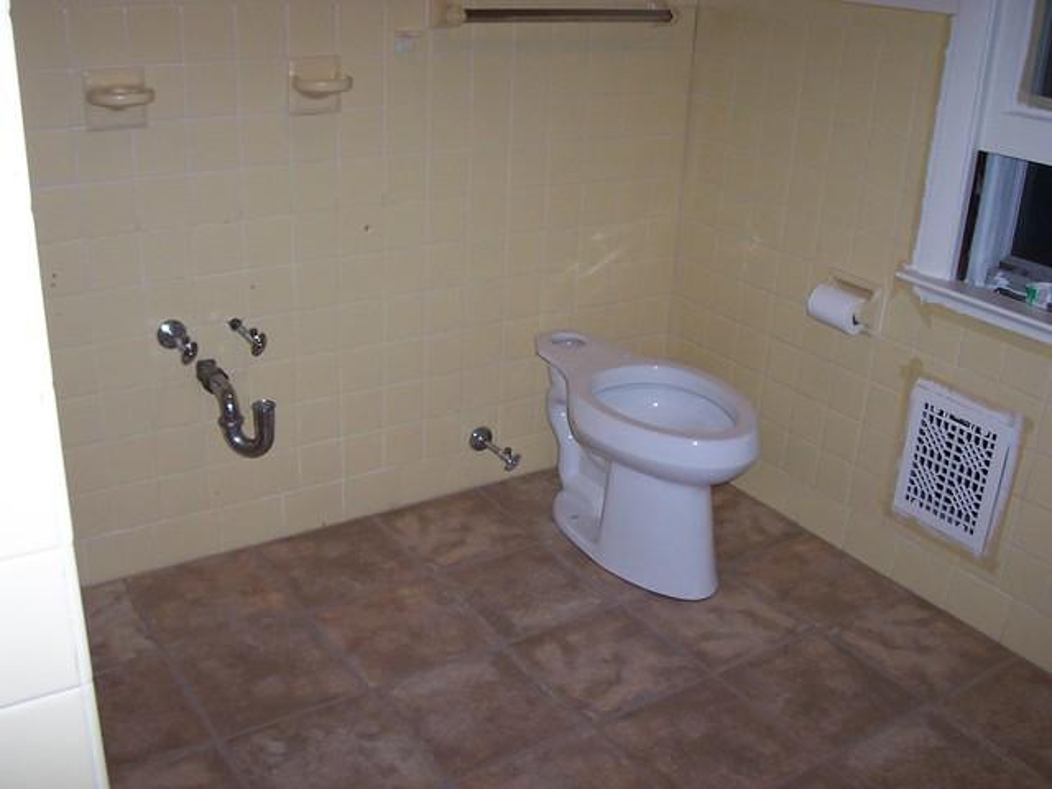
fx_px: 1124
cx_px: 526
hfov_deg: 50.1
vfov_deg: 38.7
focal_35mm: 37
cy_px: 394
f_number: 2.8
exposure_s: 1/60
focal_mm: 5.6
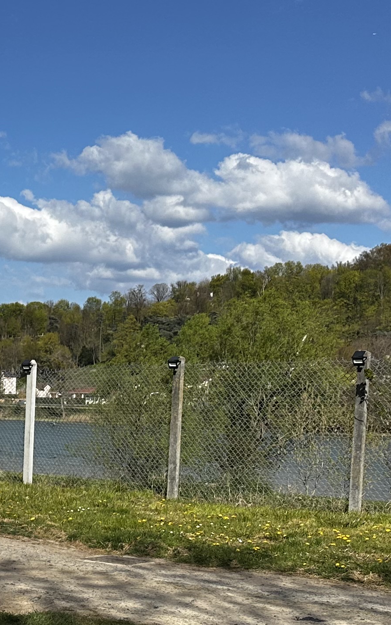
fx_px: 1228
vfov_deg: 28.3
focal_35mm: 72
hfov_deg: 16.2
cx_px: -227
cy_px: 447
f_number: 1.78
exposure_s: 1/6623
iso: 80
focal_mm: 6.86
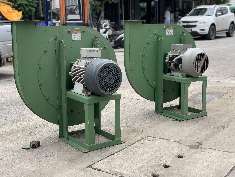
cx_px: 118
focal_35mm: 52
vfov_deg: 28.0
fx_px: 353
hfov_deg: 36.8
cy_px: 88
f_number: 2.4
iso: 16
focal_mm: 6
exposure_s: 1/326
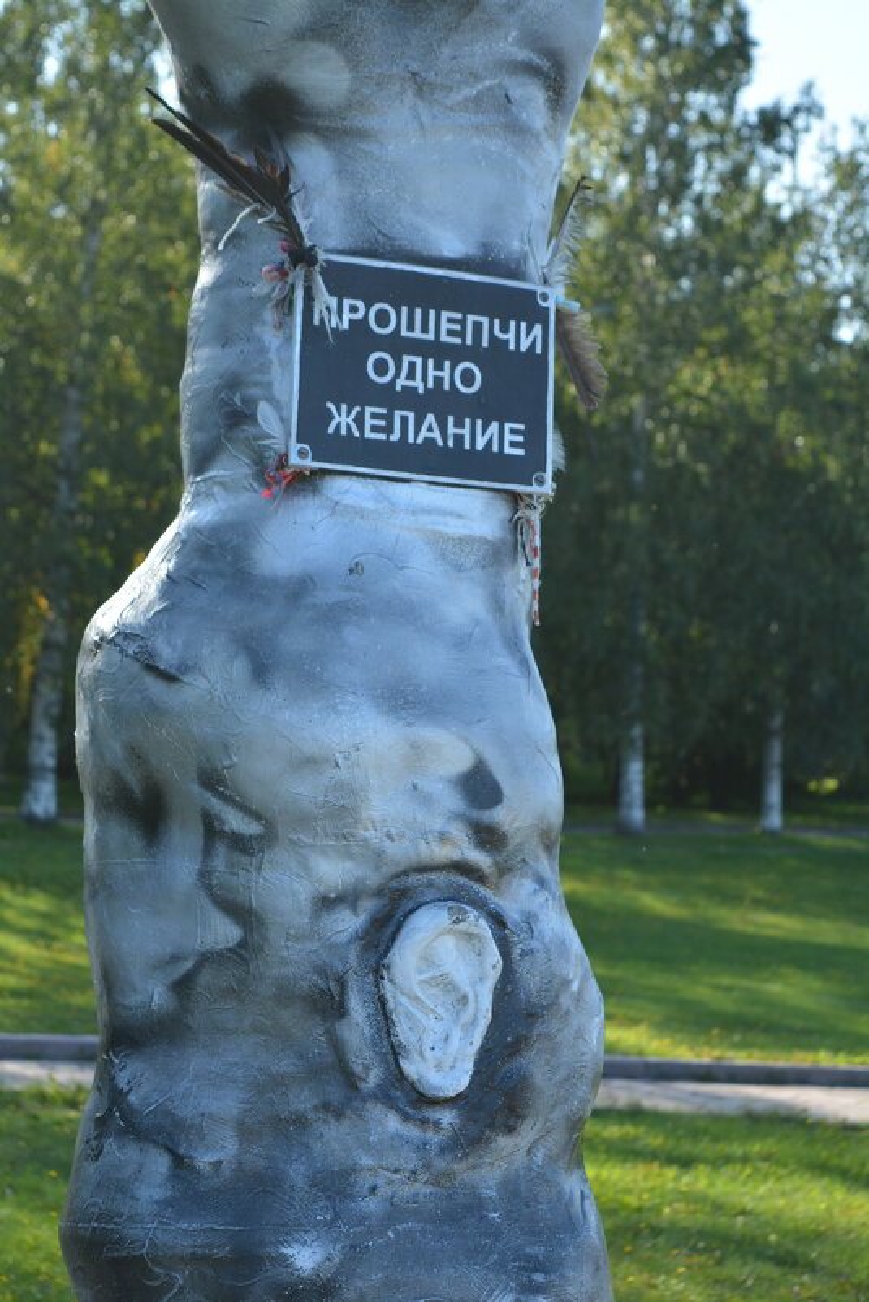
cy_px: 651
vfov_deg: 24.6
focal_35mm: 82
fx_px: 2983
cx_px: 434
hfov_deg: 16.6
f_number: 5.6
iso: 400
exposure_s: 1/640
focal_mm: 55
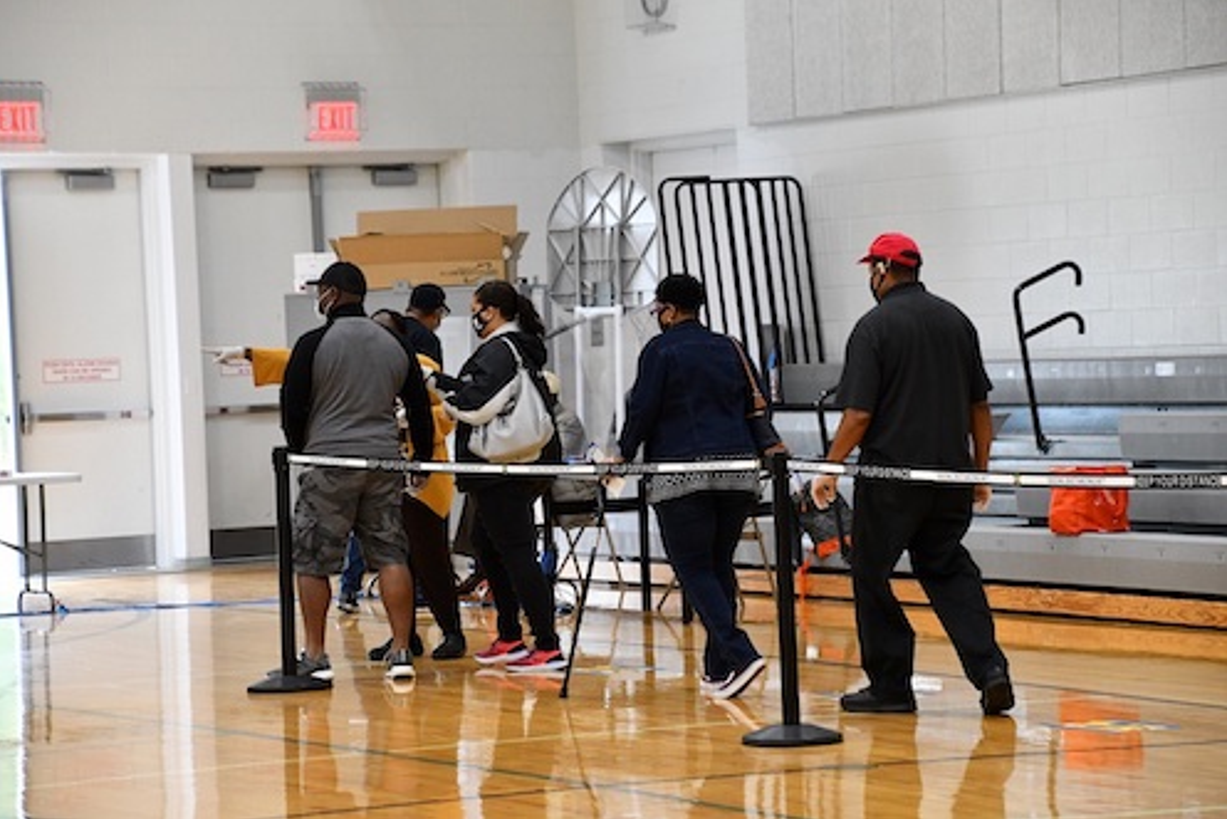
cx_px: 611
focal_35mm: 143
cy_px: 410
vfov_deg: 9.6
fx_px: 4875
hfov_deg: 14.3
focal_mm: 95
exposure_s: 1/125
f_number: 5.3
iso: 2800
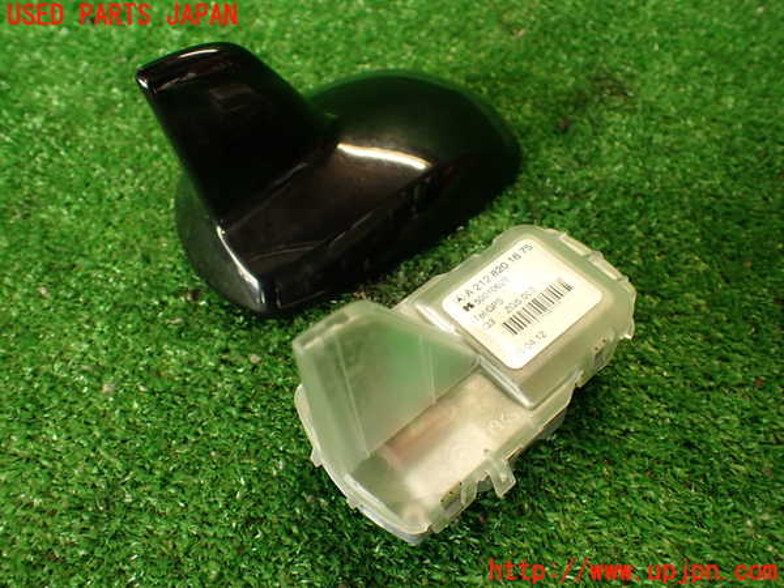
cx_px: 392
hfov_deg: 60.0
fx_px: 679
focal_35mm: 30
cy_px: 294
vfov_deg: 46.8
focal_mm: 5.4
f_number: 2.3
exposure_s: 1/40
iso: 200
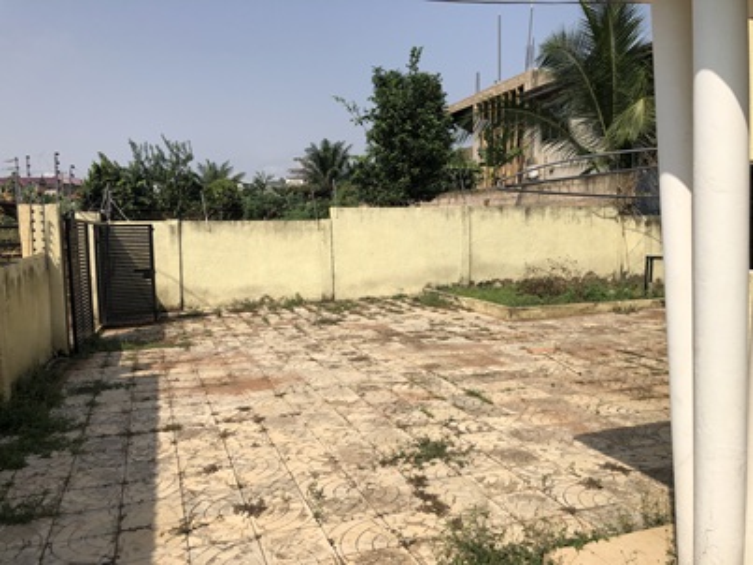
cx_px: 376
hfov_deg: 63.5
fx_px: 609
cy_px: 282
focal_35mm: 28
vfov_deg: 49.7
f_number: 1.8
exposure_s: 1/3205
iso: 20
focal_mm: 3.99
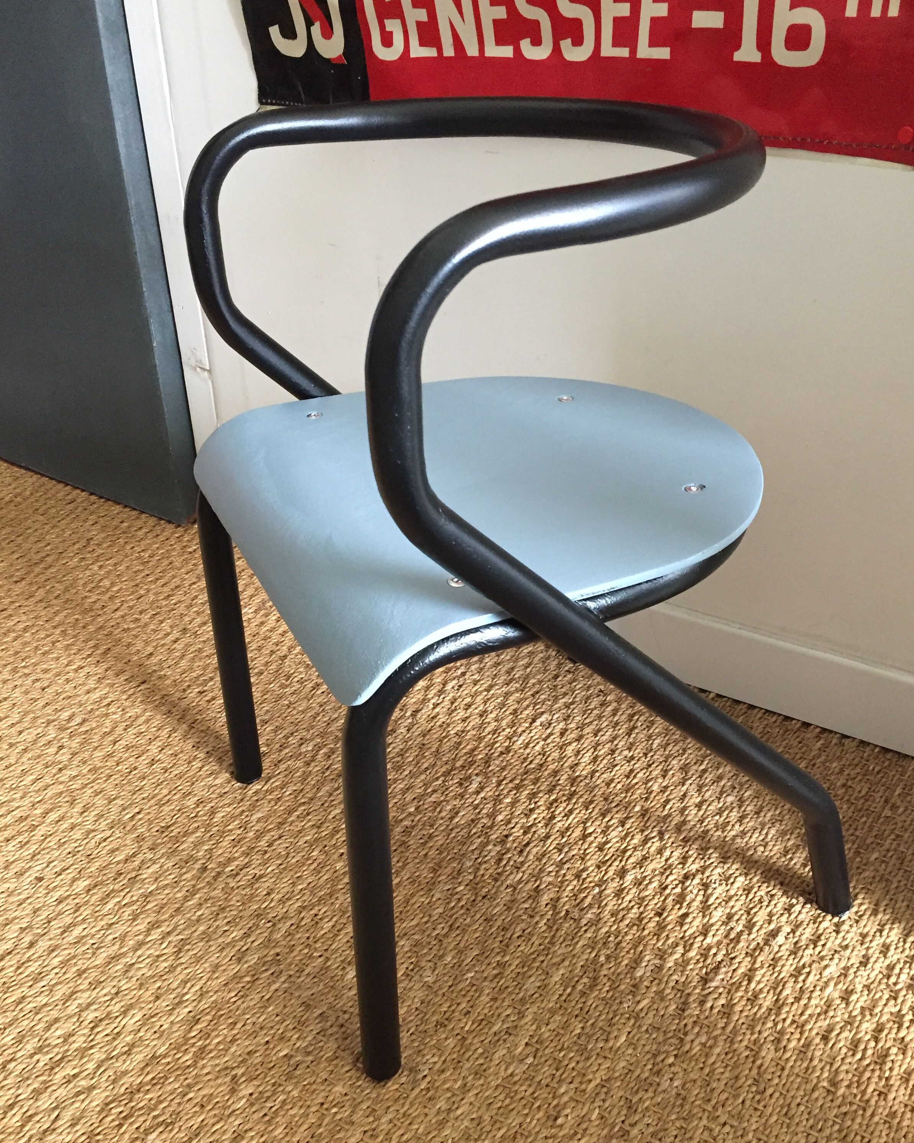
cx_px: 463
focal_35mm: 31
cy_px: 570
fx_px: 1048
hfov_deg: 47.1
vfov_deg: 57.2
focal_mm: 4.15
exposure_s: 1/20
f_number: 2.2
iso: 250
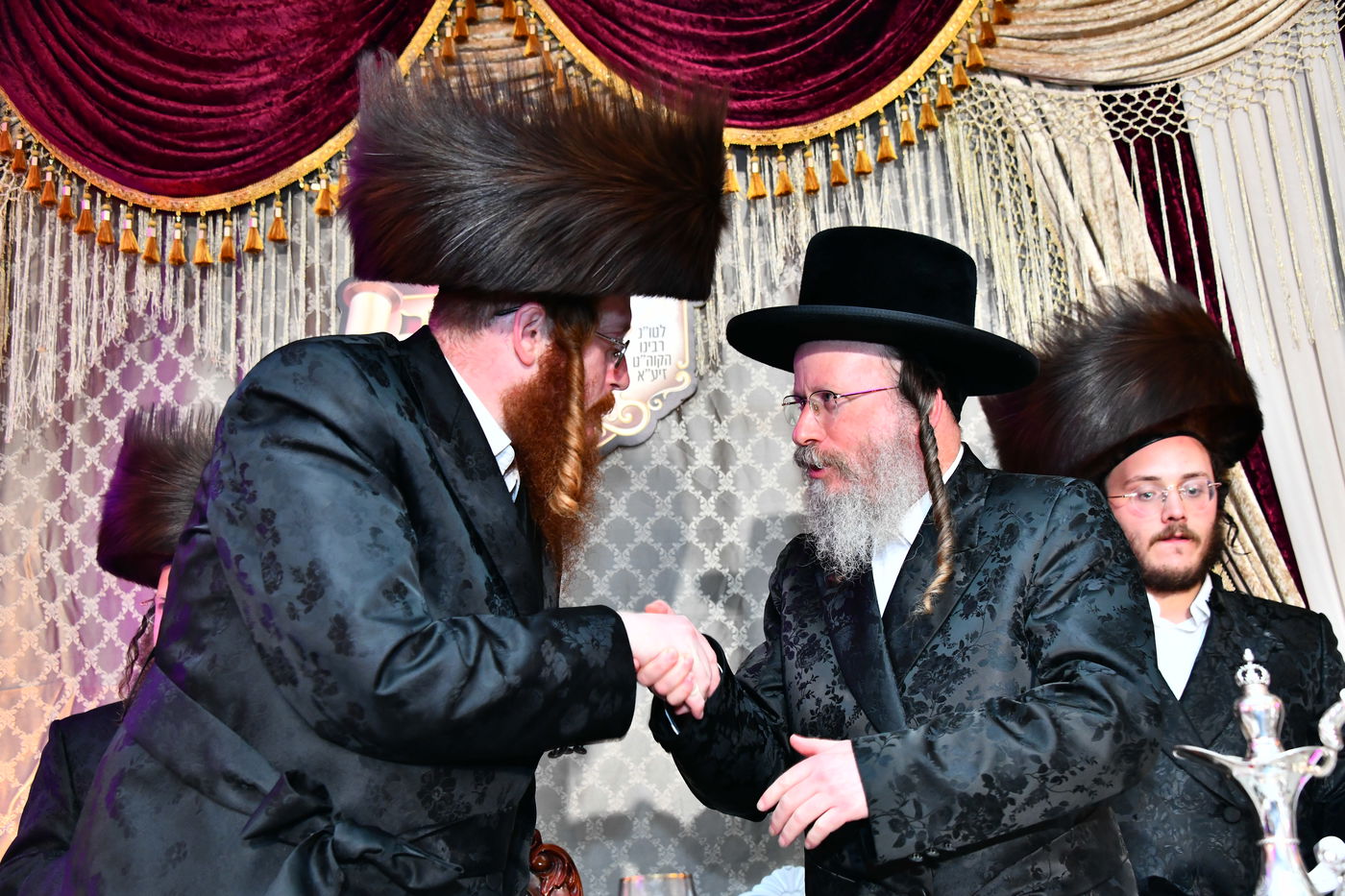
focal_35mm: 45
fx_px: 1681
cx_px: 672
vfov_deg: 29.9
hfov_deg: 43.6
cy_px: 448
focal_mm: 45
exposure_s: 1/100
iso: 2000
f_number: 5
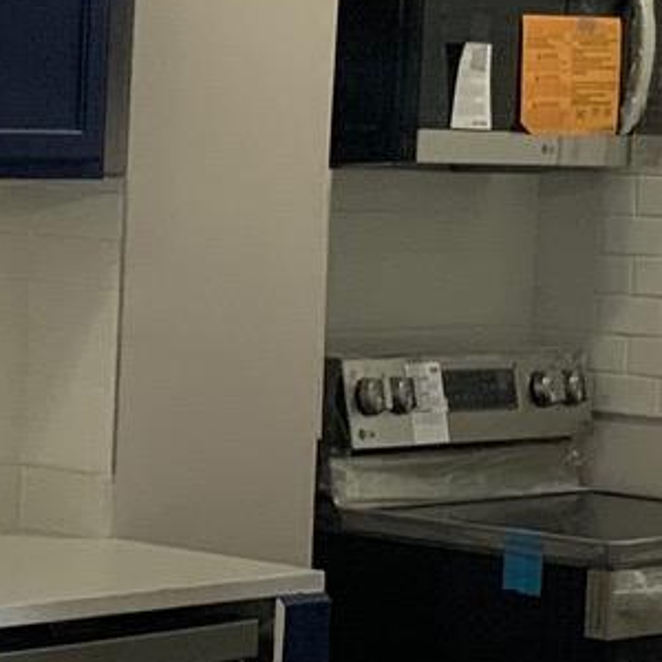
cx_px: 11
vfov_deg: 10.0
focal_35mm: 175
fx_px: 3786
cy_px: 466
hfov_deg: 9.9
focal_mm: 3
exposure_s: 1/120
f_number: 1.8
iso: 64
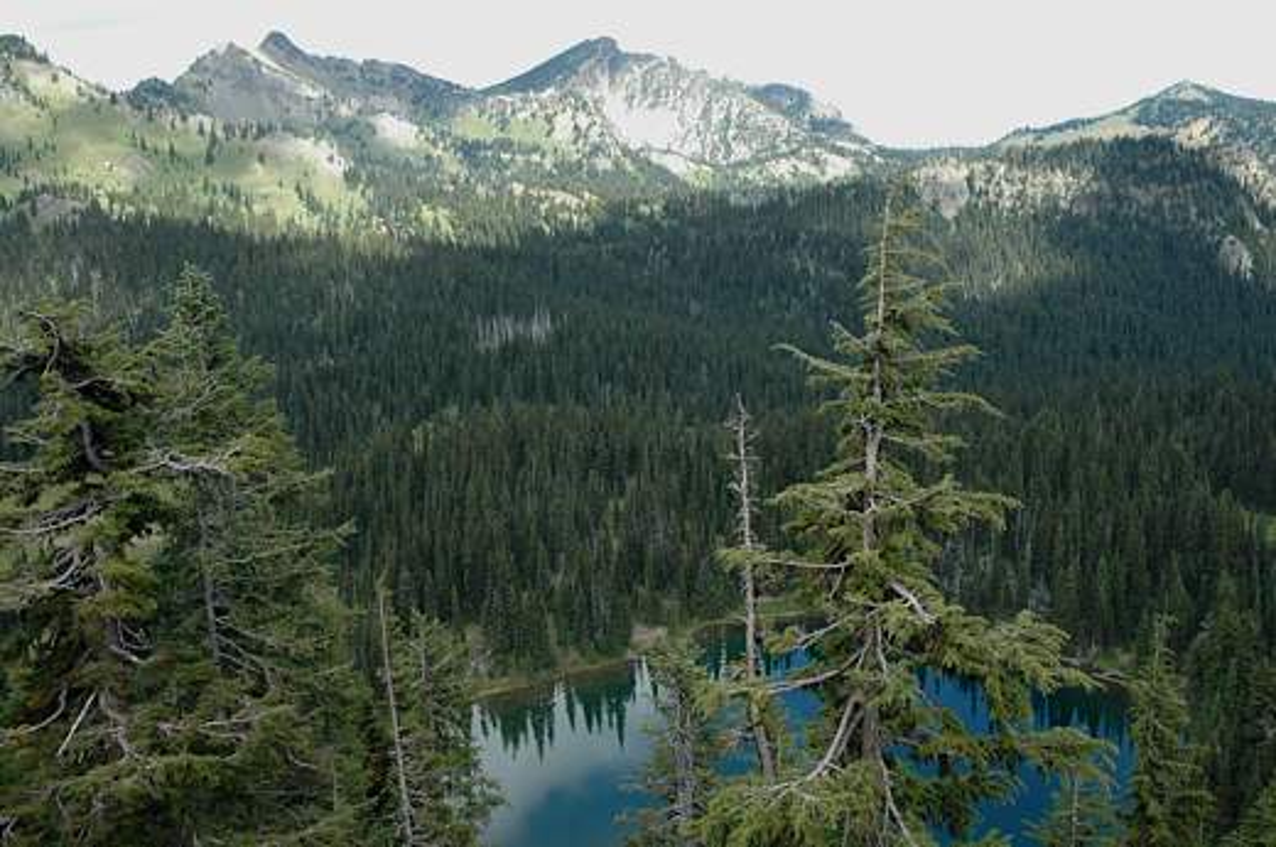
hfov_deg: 53.2
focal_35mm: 36
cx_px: 638
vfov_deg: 36.8
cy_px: 424
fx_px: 1274
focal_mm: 24
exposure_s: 1/200
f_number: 7.1
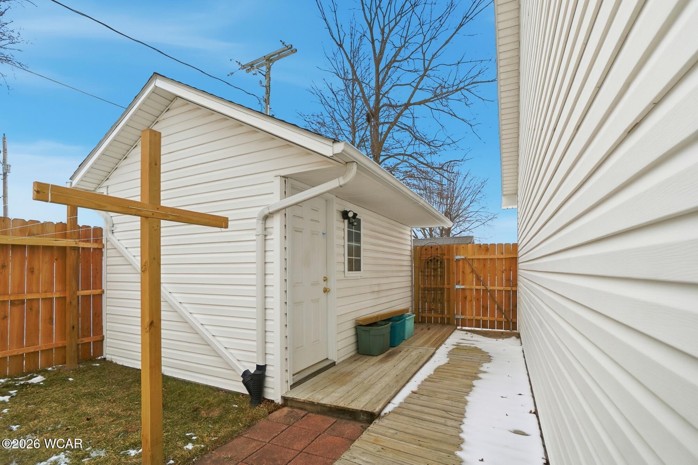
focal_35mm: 15
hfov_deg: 100.4
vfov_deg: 77.3
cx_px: 349
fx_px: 291
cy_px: 232
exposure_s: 1/1000
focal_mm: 10
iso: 125
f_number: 8
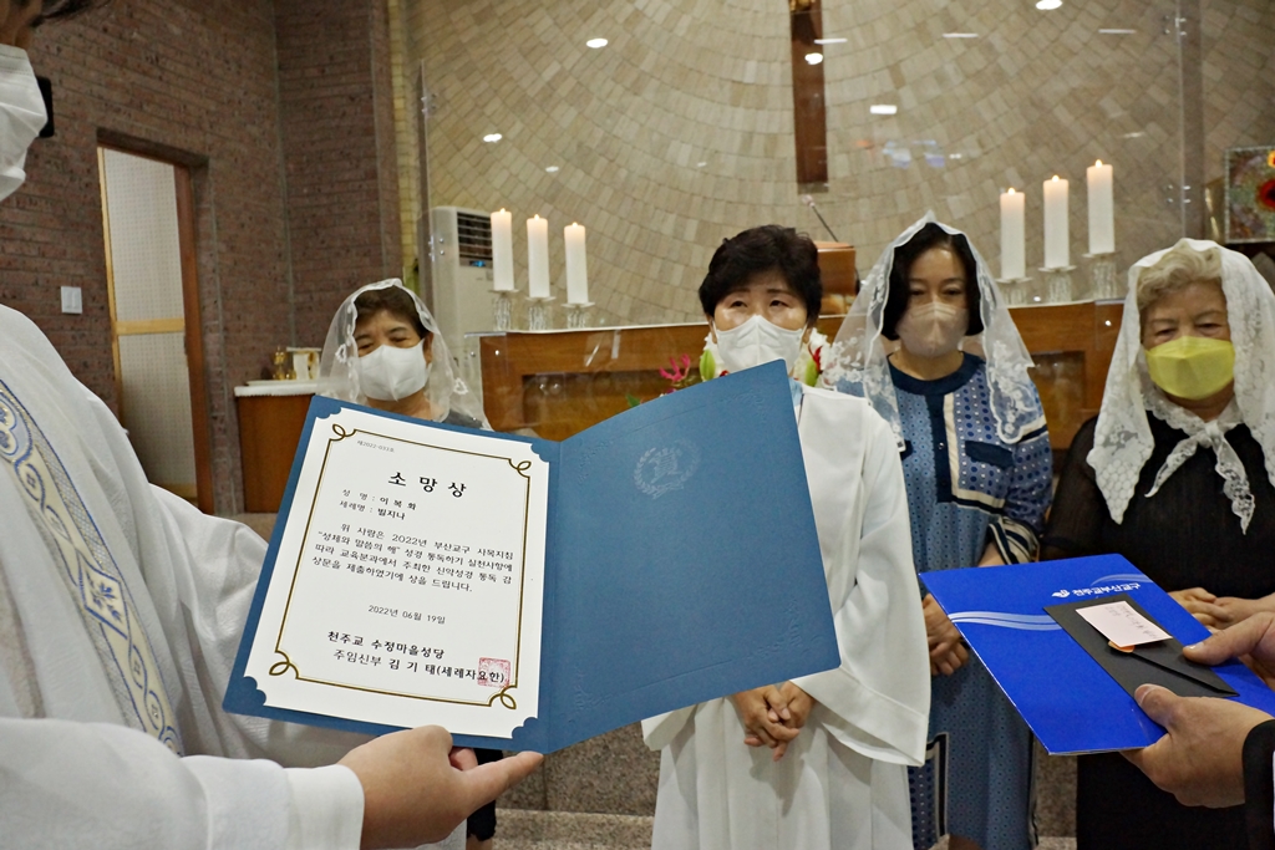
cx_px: 638
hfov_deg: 67.4
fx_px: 956
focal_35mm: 27
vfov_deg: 47.9
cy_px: 425
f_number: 5.6
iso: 1600
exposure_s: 1/125
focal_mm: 18
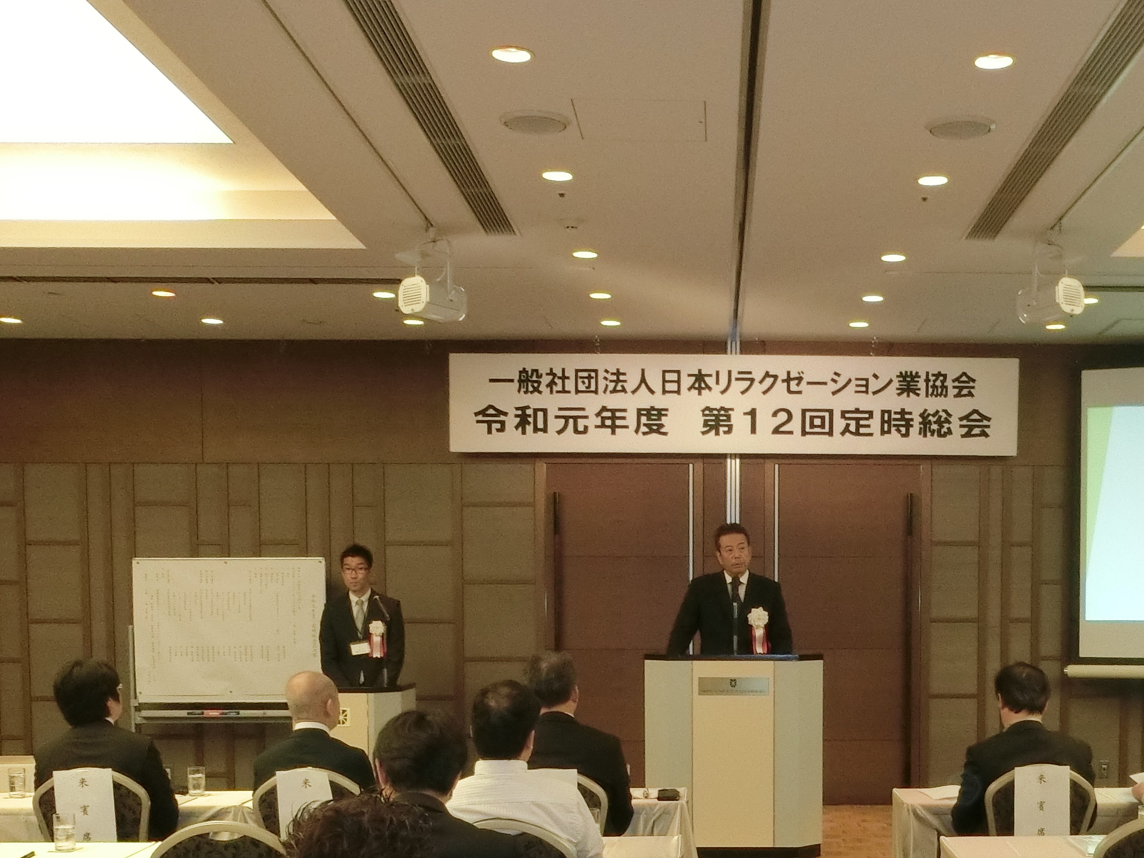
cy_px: 713
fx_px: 1487
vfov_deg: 31.2
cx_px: 769
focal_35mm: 45
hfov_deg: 41.5
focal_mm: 4.5
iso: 400
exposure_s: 1/60
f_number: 3.5
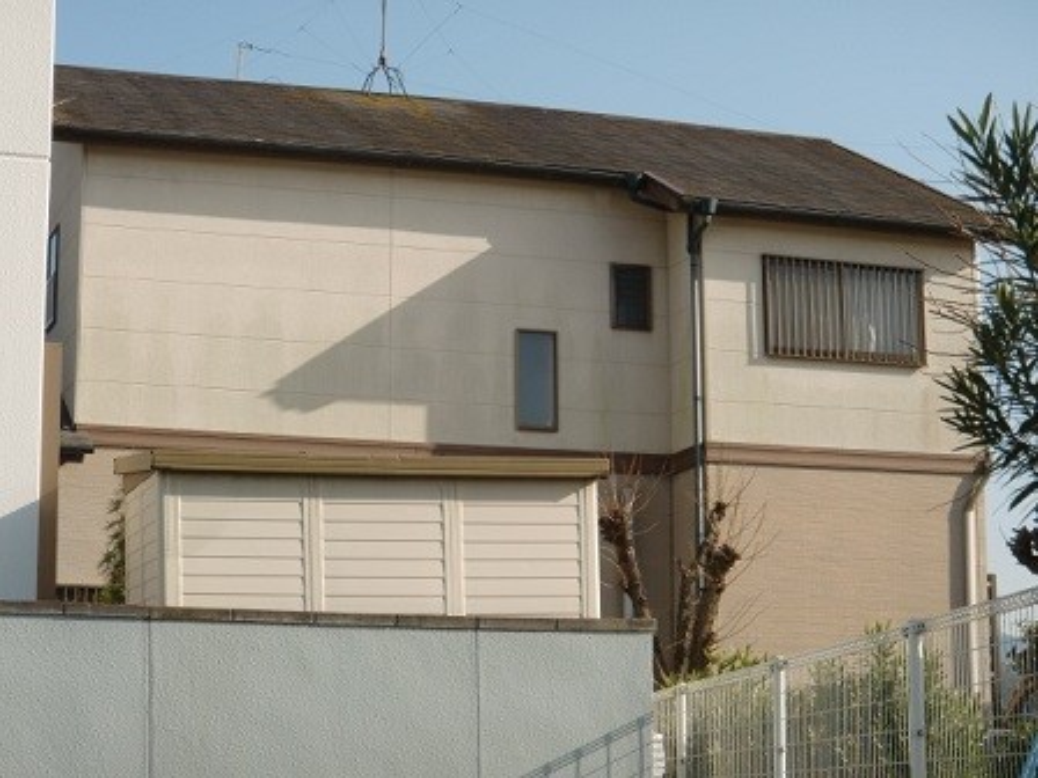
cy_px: 389
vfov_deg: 18.7
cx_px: 519
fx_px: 2369
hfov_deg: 24.7
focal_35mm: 79
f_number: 4.8
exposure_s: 1/320
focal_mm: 13.91
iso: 64
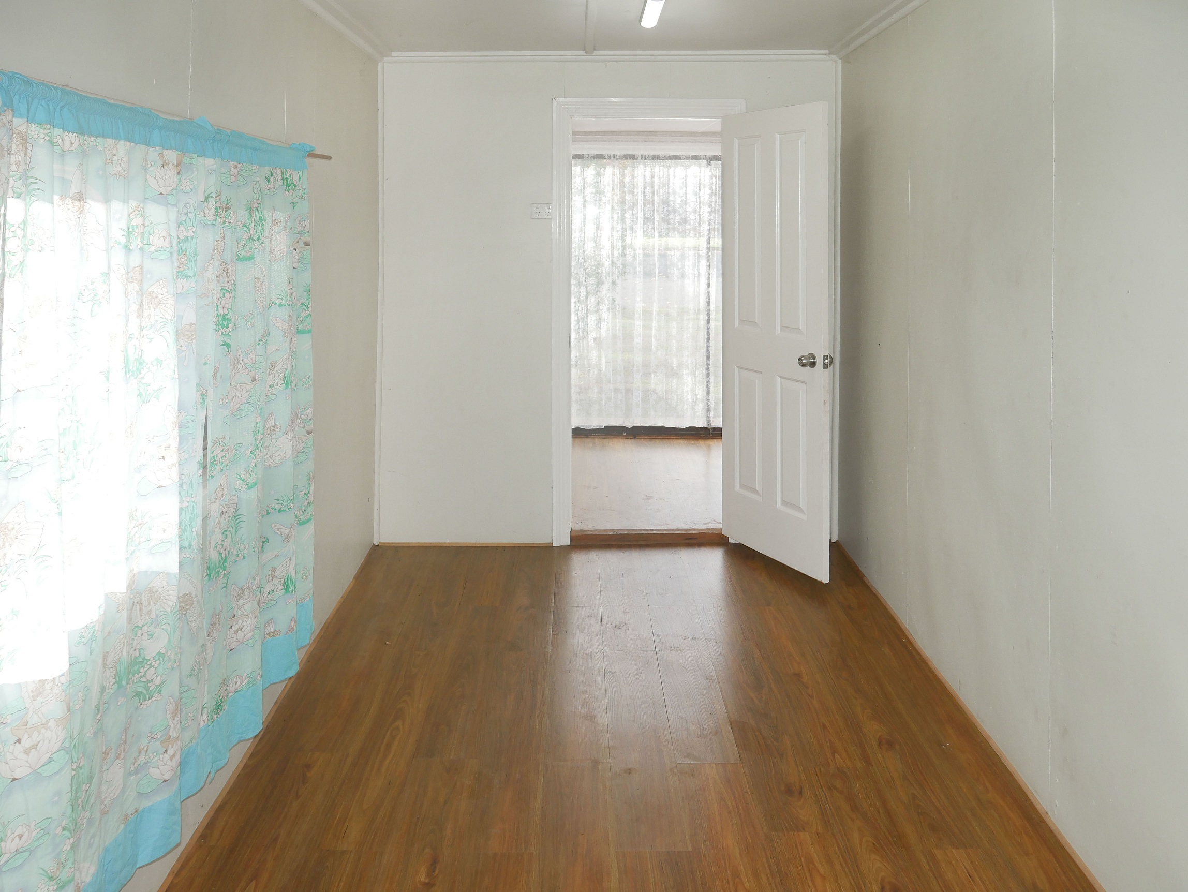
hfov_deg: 63.4
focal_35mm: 28
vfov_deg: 49.8
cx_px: 594
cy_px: 446
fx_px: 961
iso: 200
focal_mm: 14
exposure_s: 1/160
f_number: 4.5
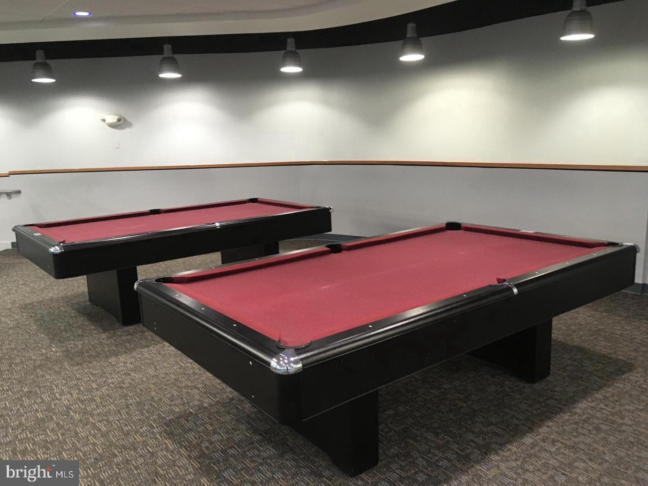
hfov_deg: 61.7
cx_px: 324
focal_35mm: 29
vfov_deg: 48.2
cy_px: 243
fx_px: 543
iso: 160
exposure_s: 1/30
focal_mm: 4.15
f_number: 2.2
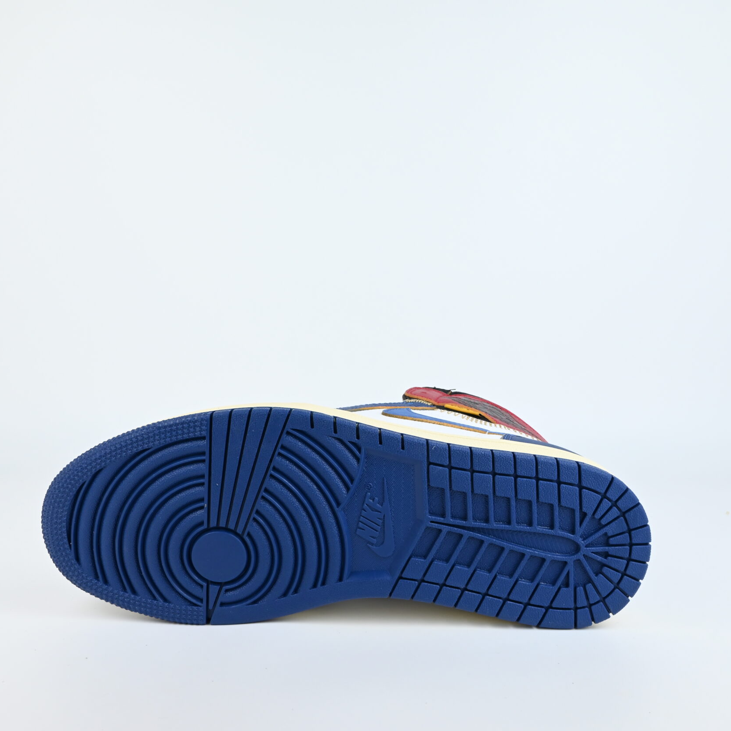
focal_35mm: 35
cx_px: 369
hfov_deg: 47.6
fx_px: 828
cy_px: 368
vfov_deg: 47.6
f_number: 18
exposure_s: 1/125
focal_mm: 26.5
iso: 800
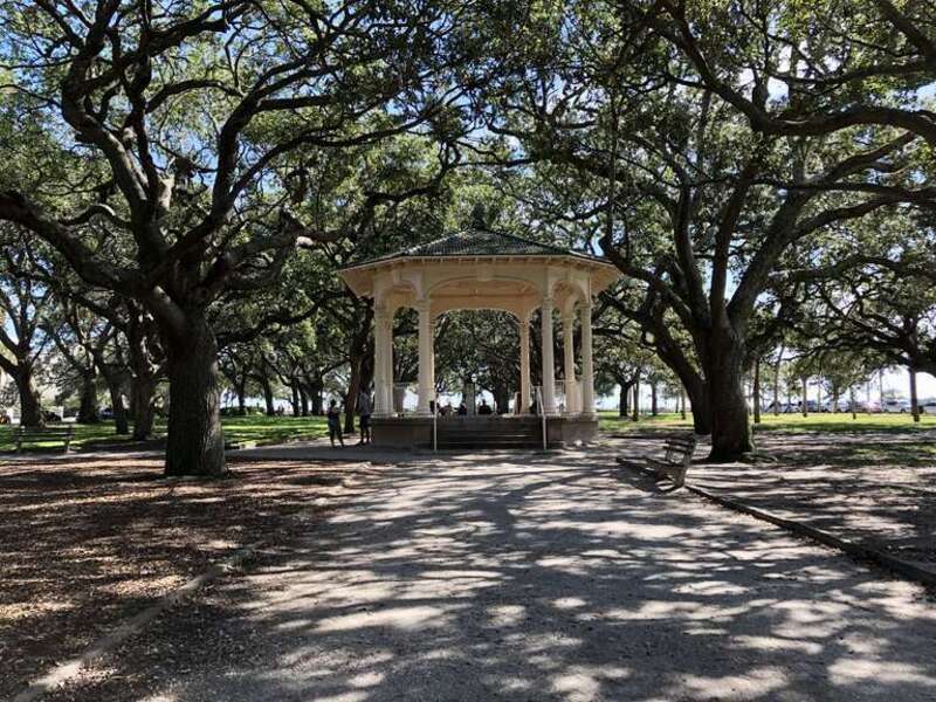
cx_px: 468
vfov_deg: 49.7
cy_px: 351
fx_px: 757
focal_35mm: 28
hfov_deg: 63.4
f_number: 1.8
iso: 20
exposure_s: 1/296
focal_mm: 3.99
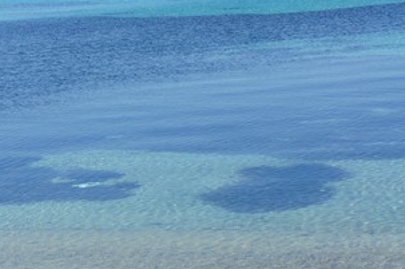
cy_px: 95
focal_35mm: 121
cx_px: 122
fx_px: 1356
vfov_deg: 11.3
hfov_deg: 16.9
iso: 200
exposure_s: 1/250
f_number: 13
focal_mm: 53
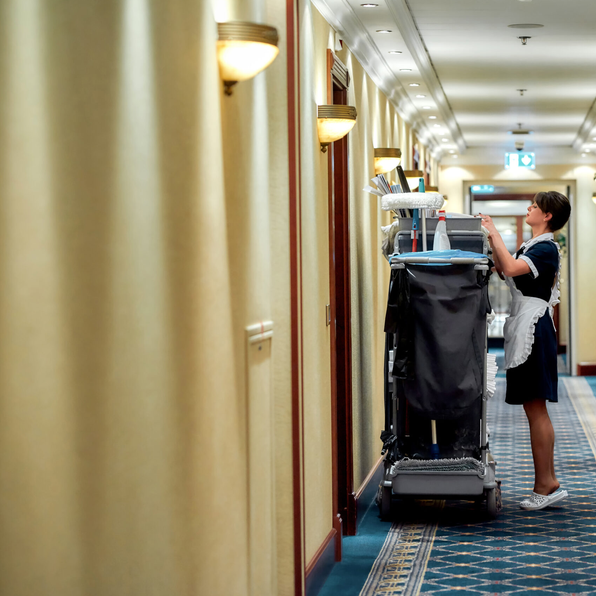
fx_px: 2123
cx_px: 407
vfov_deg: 16.0
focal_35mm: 109
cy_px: 298
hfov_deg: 15.9
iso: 1250
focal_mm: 85
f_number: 2.5
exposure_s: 1/125
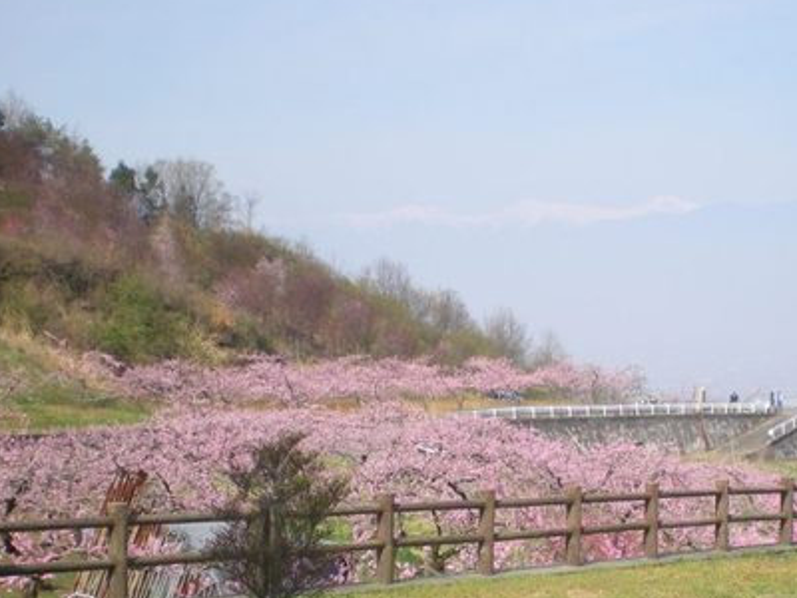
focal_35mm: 77
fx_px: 1773
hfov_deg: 25.2
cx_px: 548
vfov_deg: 18.9
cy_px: 495
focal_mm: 7.4
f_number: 4.9
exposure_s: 1/355
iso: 64
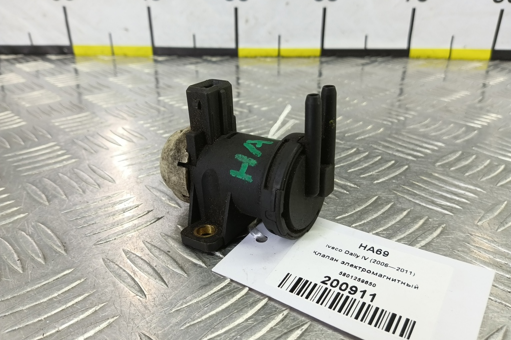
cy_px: 170
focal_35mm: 24
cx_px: 256
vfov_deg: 53.1
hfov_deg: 73.8
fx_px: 341
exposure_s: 1/50
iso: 137
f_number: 1.6
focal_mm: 4.11
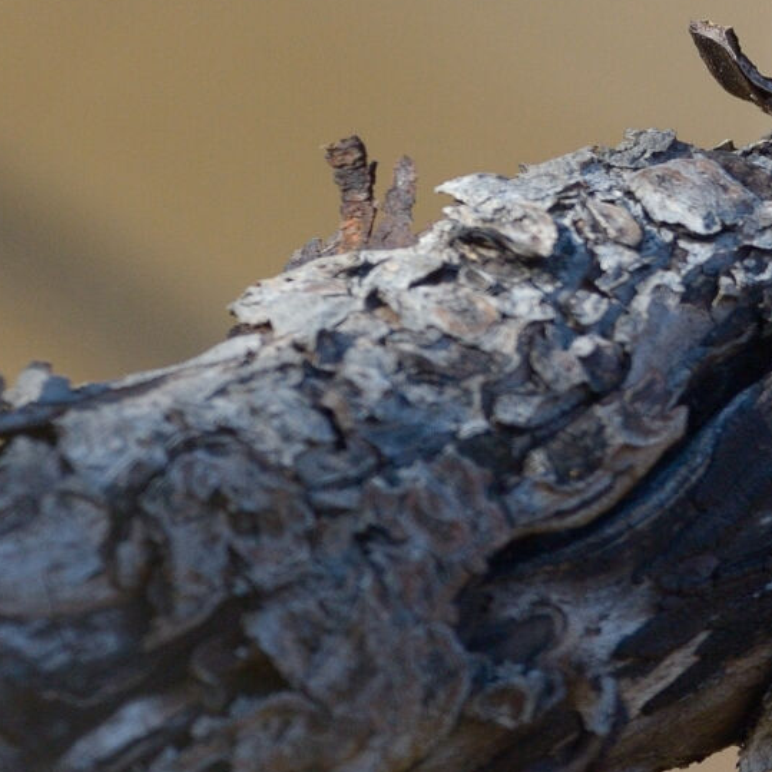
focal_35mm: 3215
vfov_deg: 0.5
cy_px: -365
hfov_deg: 0.5
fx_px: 81120
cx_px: 736
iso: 1600
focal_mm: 850
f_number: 8
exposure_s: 1/1600
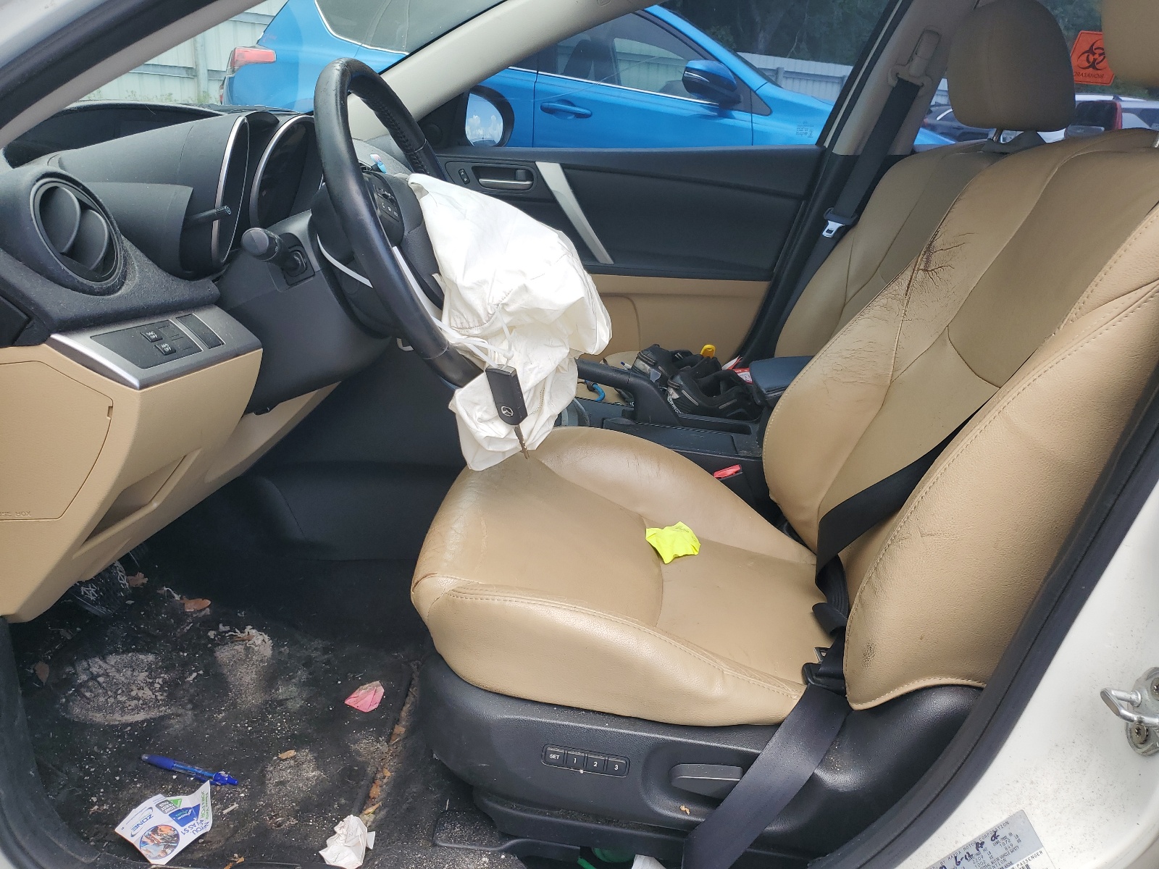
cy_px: 434
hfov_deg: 67.3
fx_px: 871
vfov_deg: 53.1
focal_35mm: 26
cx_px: 580
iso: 50
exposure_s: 1/476
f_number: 1.5
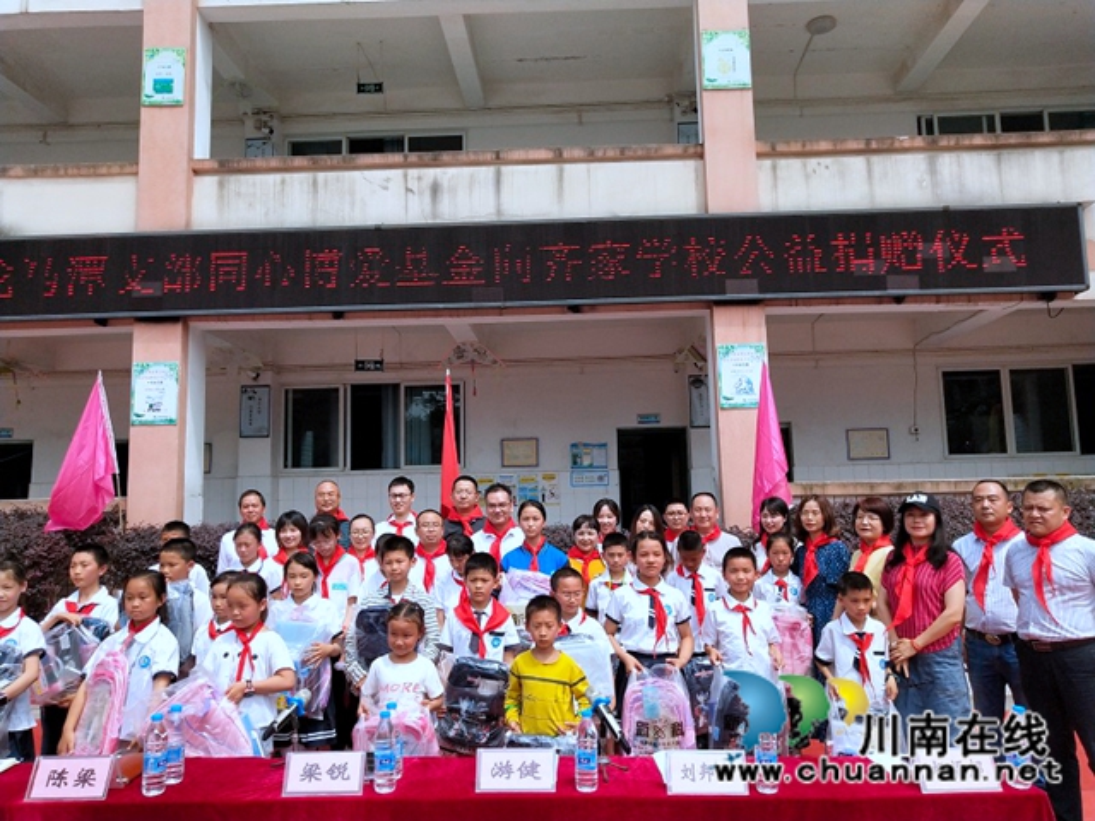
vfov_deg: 46.8
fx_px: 949
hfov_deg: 60.0
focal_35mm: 30
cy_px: 410
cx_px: 548
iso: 79
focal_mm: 3.95
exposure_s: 1/2231
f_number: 1.8
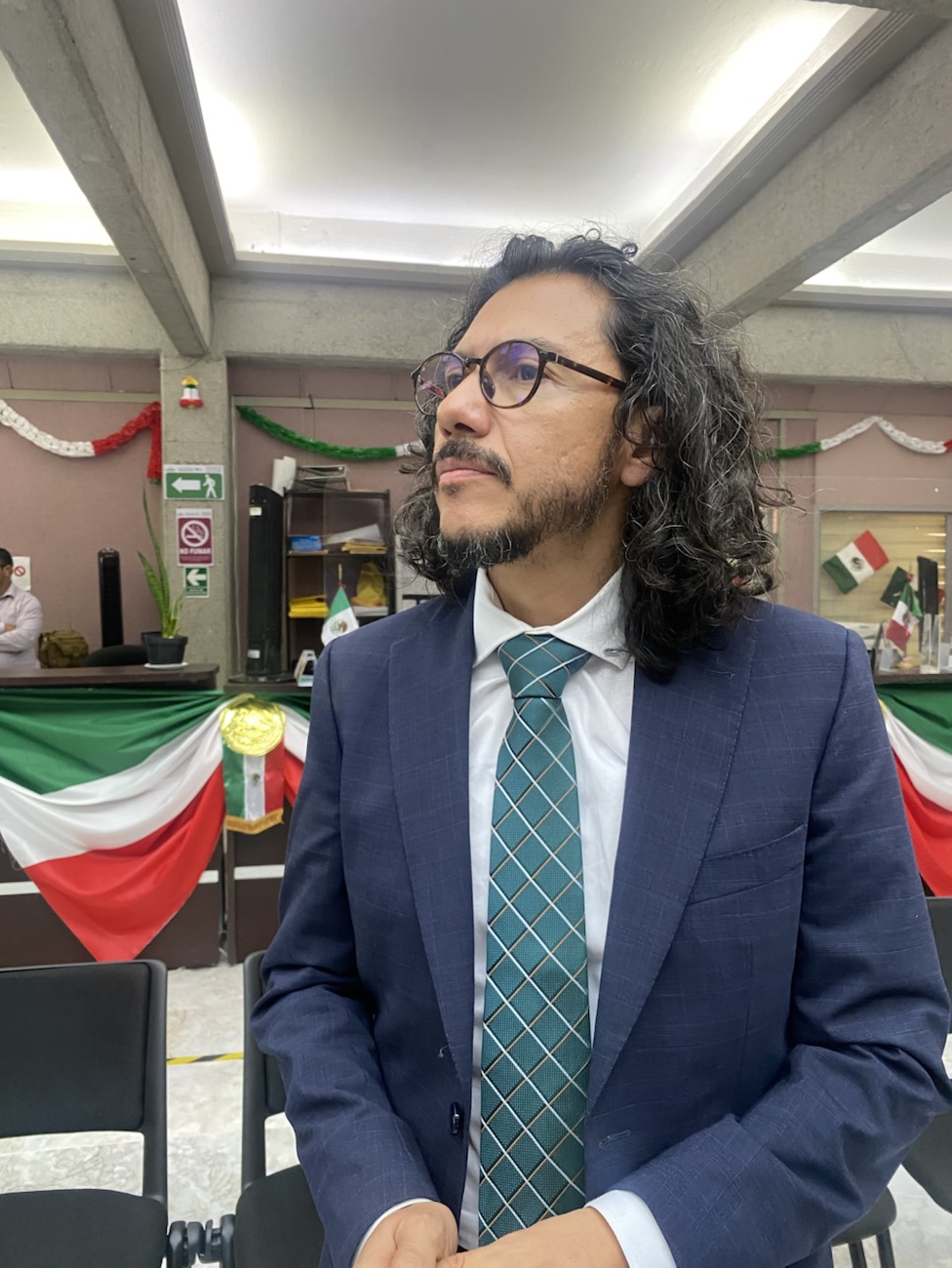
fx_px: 953
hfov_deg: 53.1
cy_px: 634
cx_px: 476
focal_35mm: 26
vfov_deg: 67.3
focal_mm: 4.25
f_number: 1.8
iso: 250
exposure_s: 1/60
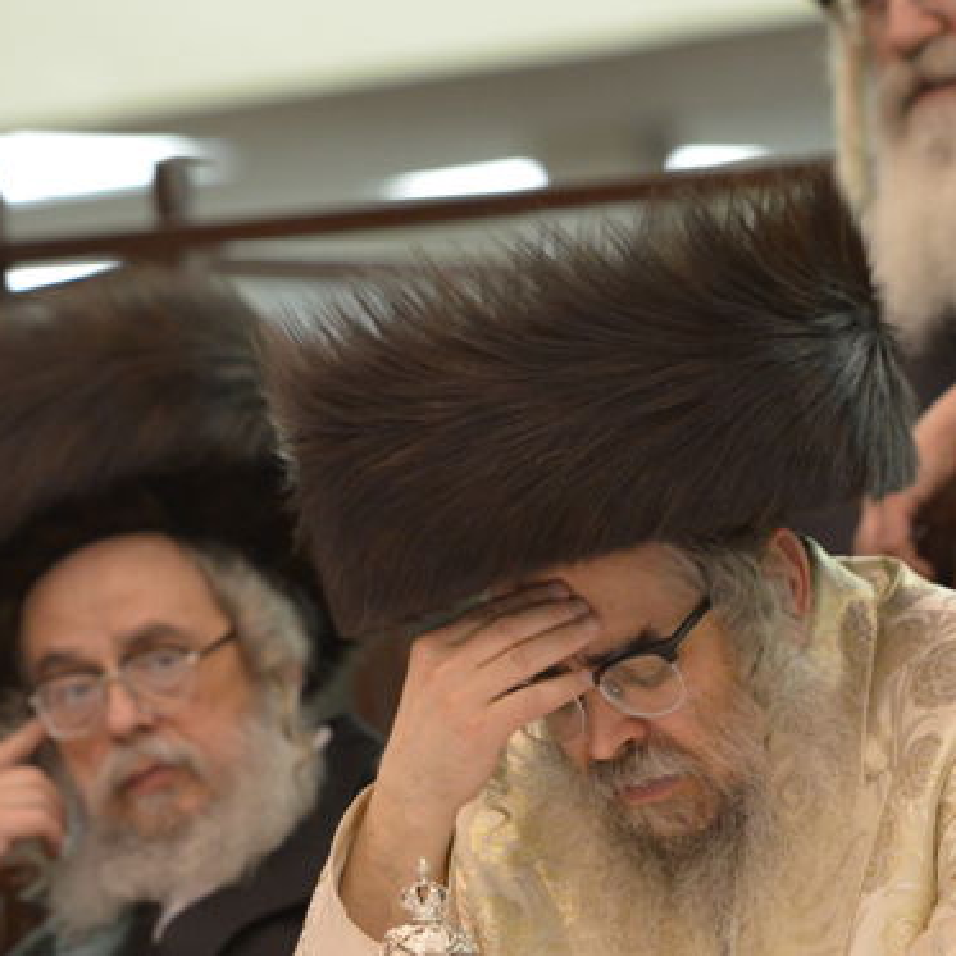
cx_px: 795
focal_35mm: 338
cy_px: 747
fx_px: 10561
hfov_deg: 5.2
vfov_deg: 5.2
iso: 2200
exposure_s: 1/250
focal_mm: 145
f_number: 3.5
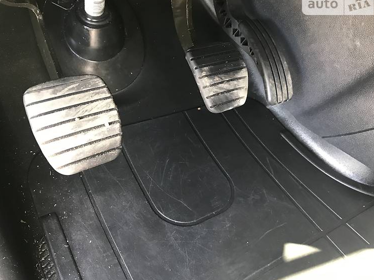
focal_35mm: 30
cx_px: 181
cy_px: 138
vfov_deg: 46.8
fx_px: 324
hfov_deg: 60.0
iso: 80
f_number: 1.8
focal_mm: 4
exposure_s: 1/15
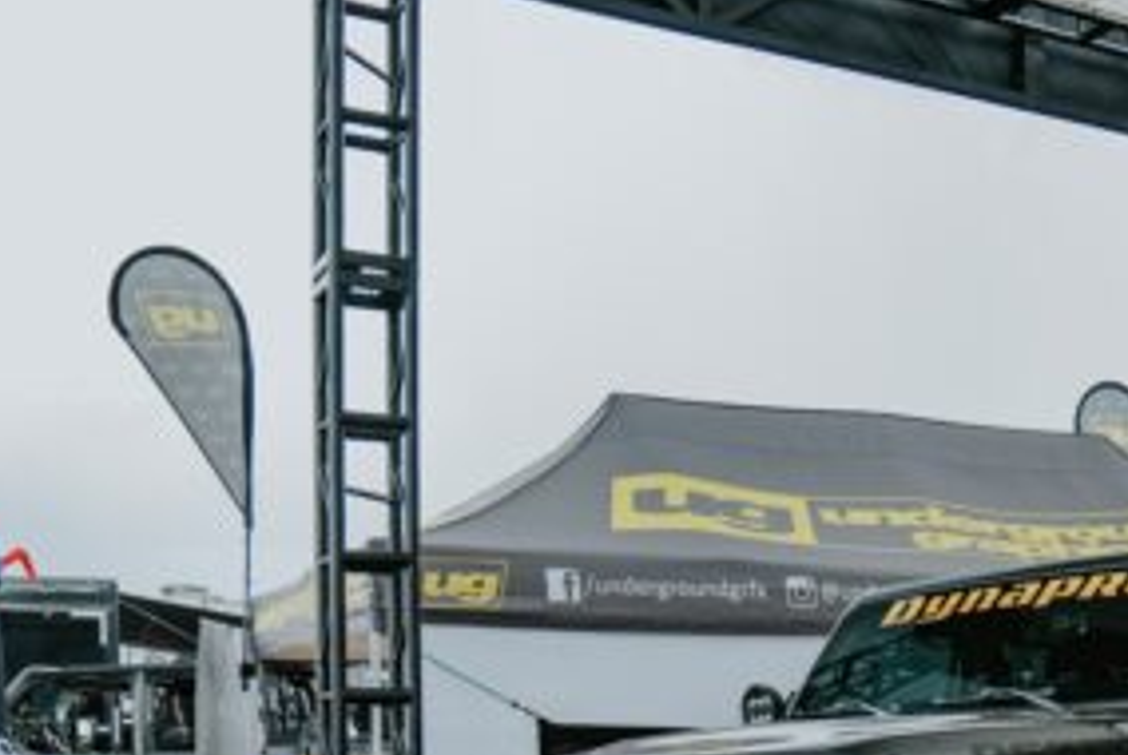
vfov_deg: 23.5
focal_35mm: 54
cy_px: 840
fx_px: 1694
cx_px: 1072
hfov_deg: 34.2
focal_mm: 24
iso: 400
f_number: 2.8
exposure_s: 1/250
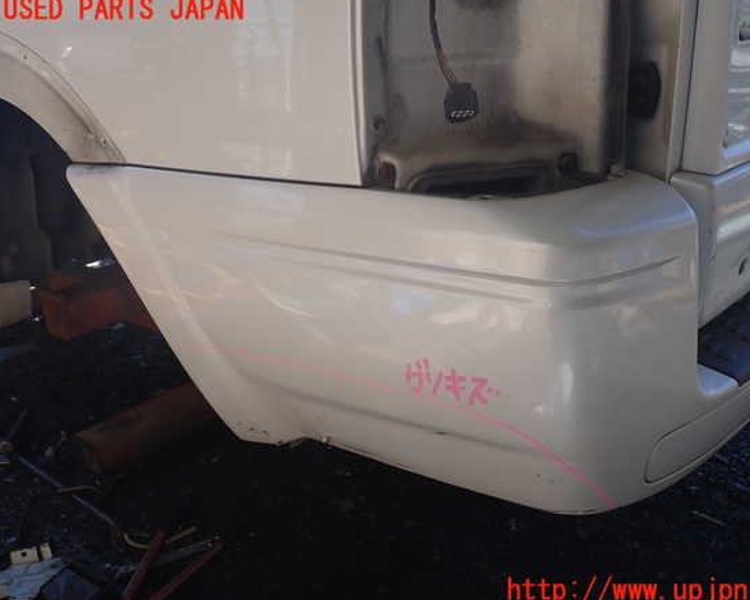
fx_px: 710
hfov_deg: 55.6
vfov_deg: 45.8
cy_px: 301
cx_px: 406
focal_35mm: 32
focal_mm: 5.4
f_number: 3.2
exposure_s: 1/400
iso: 100
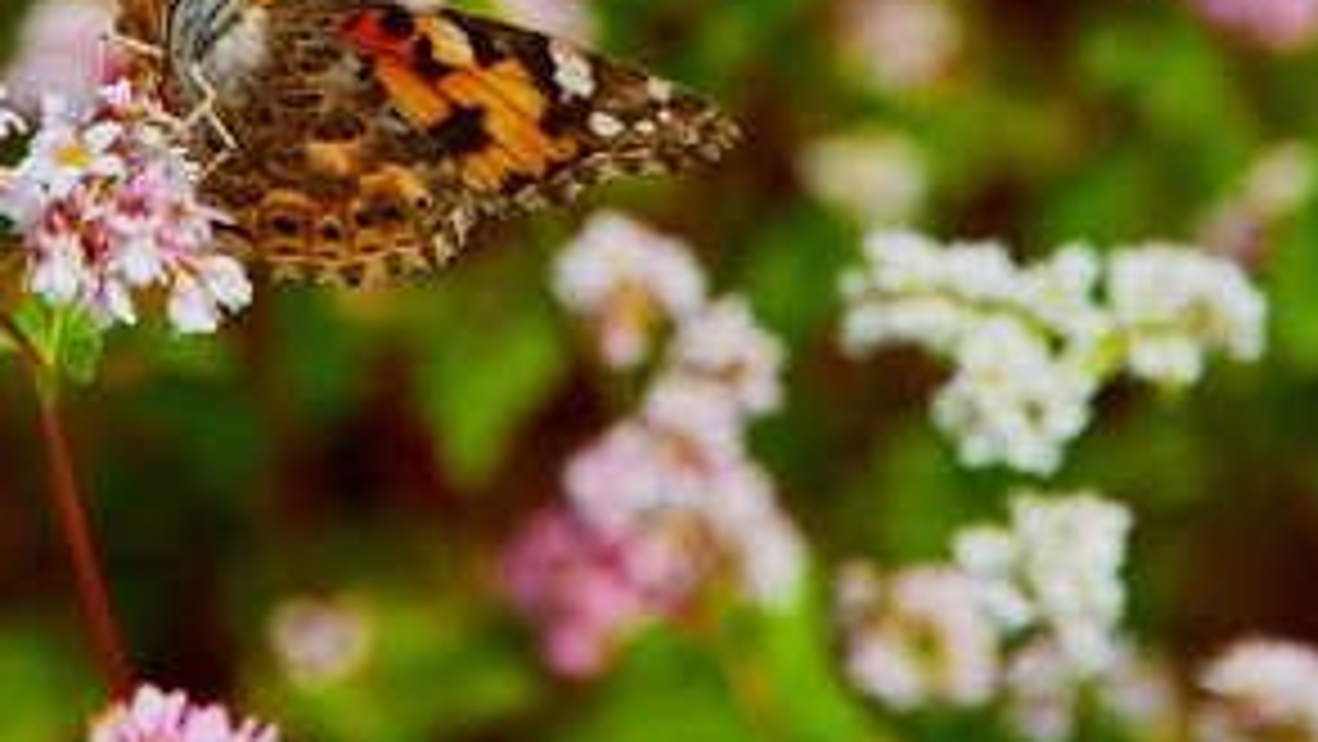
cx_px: 567
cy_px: -243
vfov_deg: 4.0
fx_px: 10487
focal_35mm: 300
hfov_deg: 7.2
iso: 200
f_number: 10
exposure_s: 1/400
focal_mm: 120
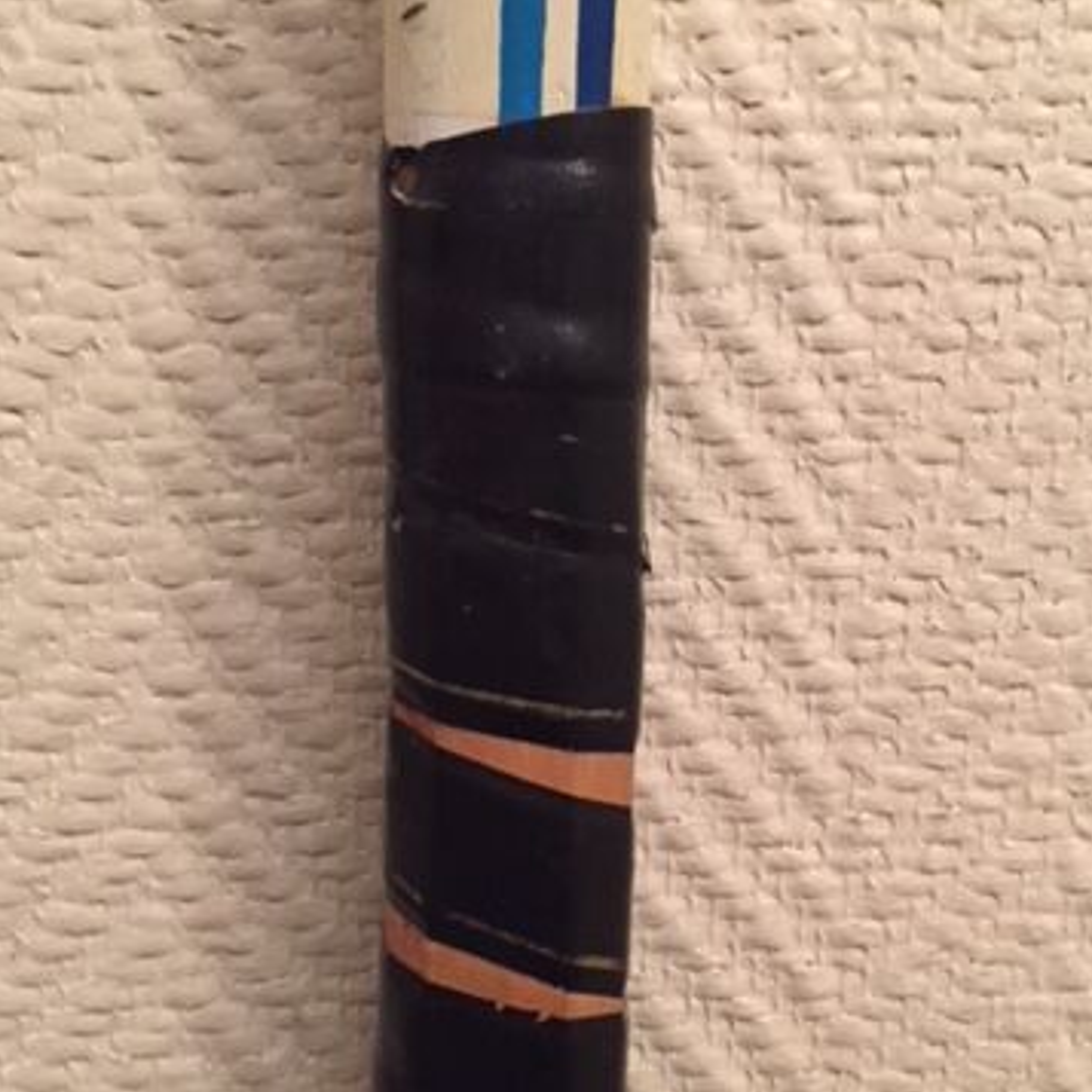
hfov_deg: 36.7
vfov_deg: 36.8
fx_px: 1642
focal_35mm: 46
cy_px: 581
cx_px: 627
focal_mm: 4.15
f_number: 2.2
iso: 250
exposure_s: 1/25
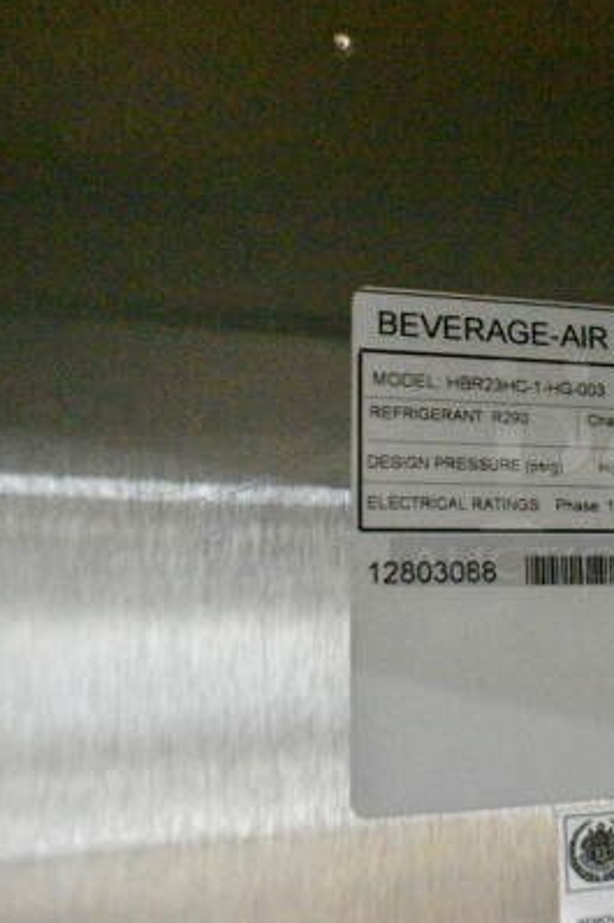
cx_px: 649
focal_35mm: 46
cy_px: 464
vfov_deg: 42.8
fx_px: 1178
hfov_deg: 27.2
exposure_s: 1/100
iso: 25600
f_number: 5
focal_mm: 20
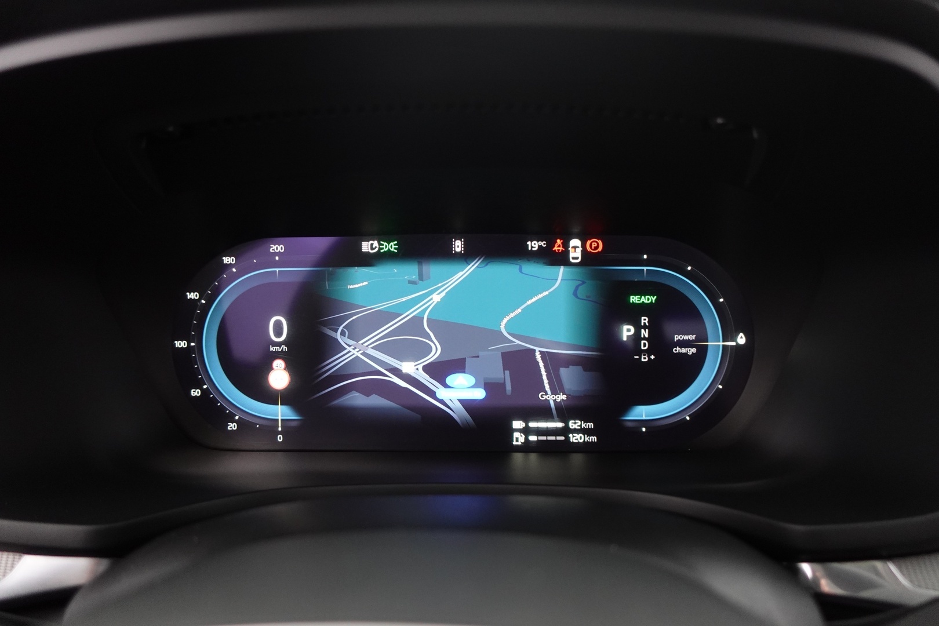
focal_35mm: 24
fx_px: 626
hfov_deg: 73.7
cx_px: 470
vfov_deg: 53.1
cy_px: 313
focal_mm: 9.4
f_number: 1.8
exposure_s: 1/15
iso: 800
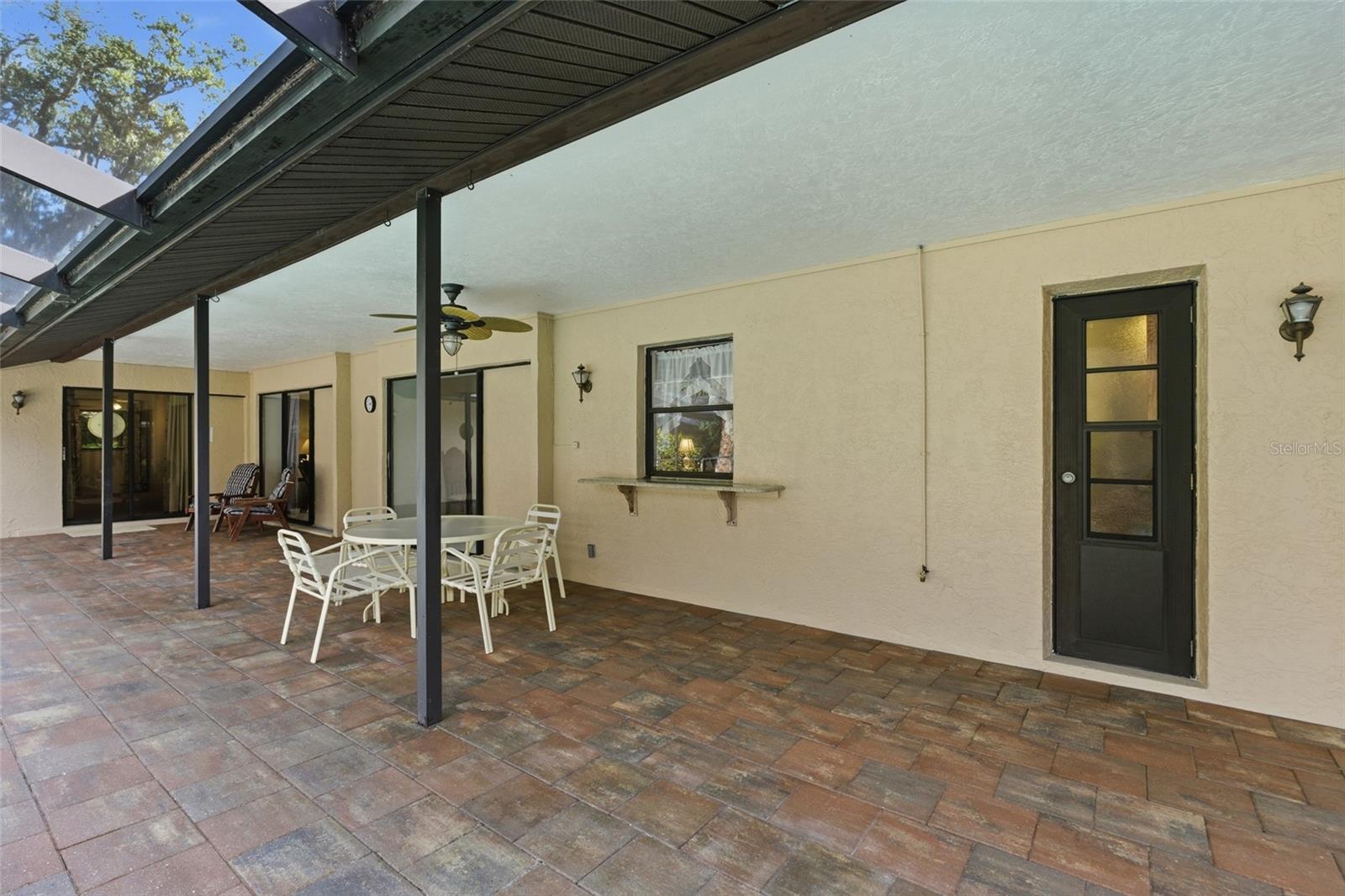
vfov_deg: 73.7
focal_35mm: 16
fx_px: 598
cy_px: 448
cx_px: 672
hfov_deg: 96.7
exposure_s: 1/250
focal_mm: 16
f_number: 9
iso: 400
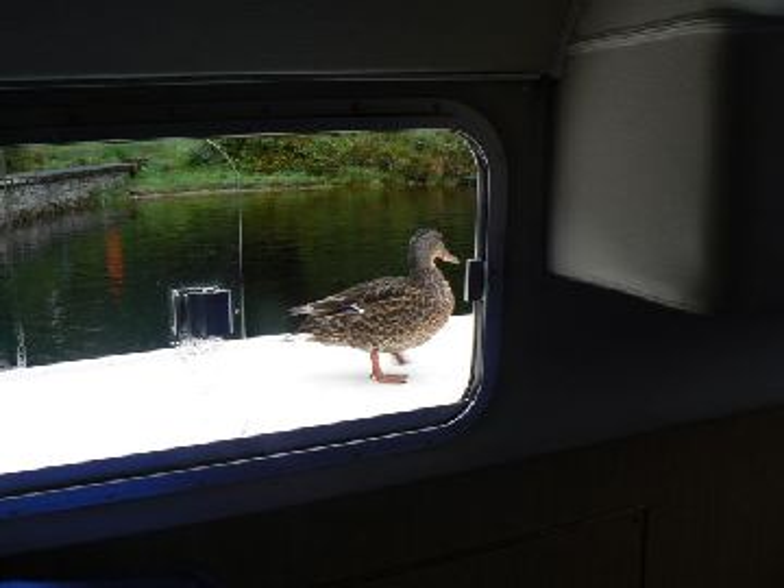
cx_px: 392
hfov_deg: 51.4
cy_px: 294
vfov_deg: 39.7
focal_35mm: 36
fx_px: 815
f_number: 4
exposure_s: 1/80
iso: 80
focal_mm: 6
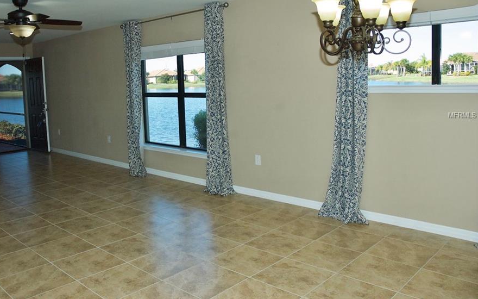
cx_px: 201
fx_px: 417
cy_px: 115
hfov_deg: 59.3
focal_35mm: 32
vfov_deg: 39.2
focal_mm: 18
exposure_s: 1/500
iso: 640
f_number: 6.3
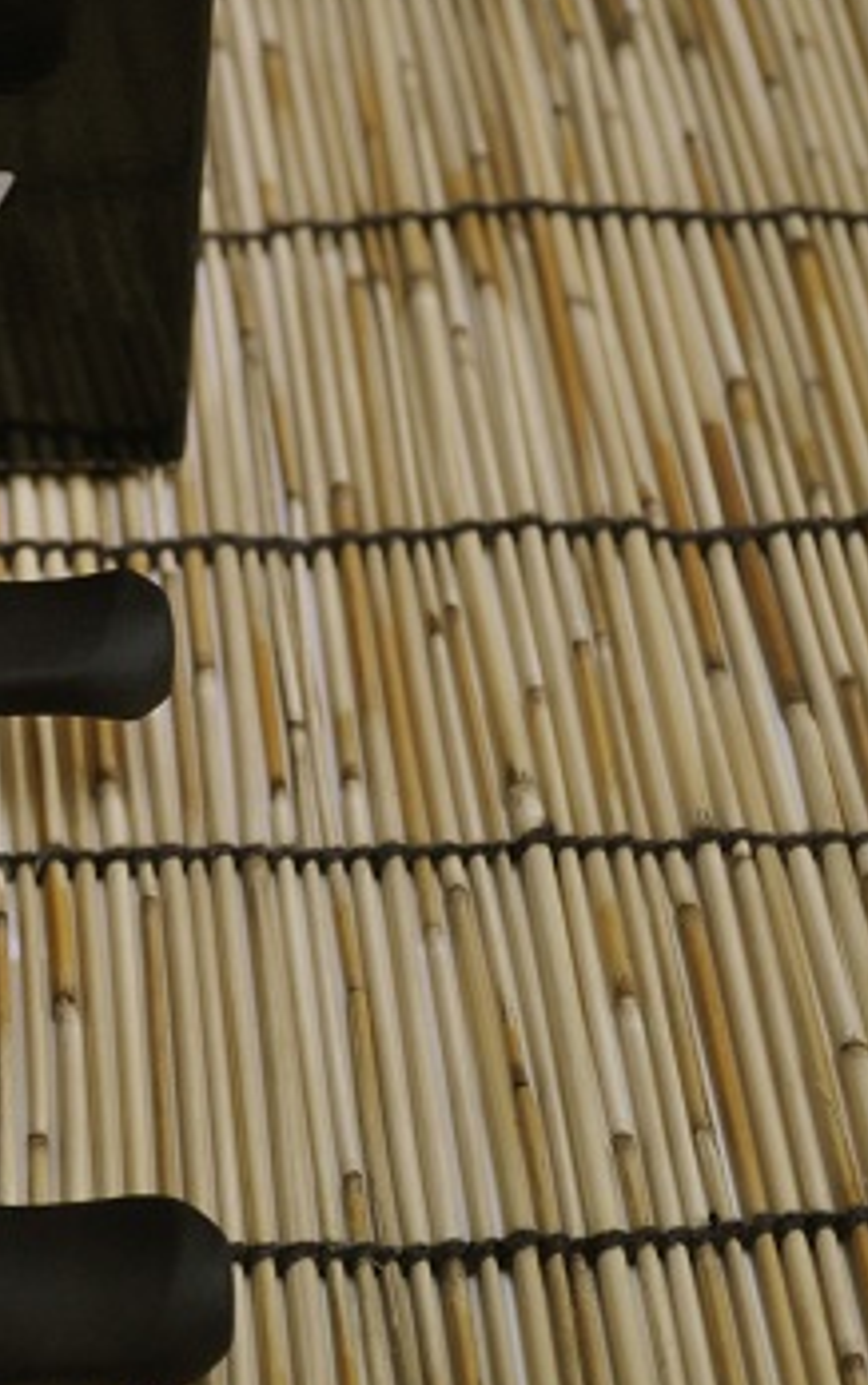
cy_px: 633
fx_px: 4270
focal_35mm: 113
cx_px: -382
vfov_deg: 18.4
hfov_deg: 11.2
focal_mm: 40
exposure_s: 1/40
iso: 800
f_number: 5.3
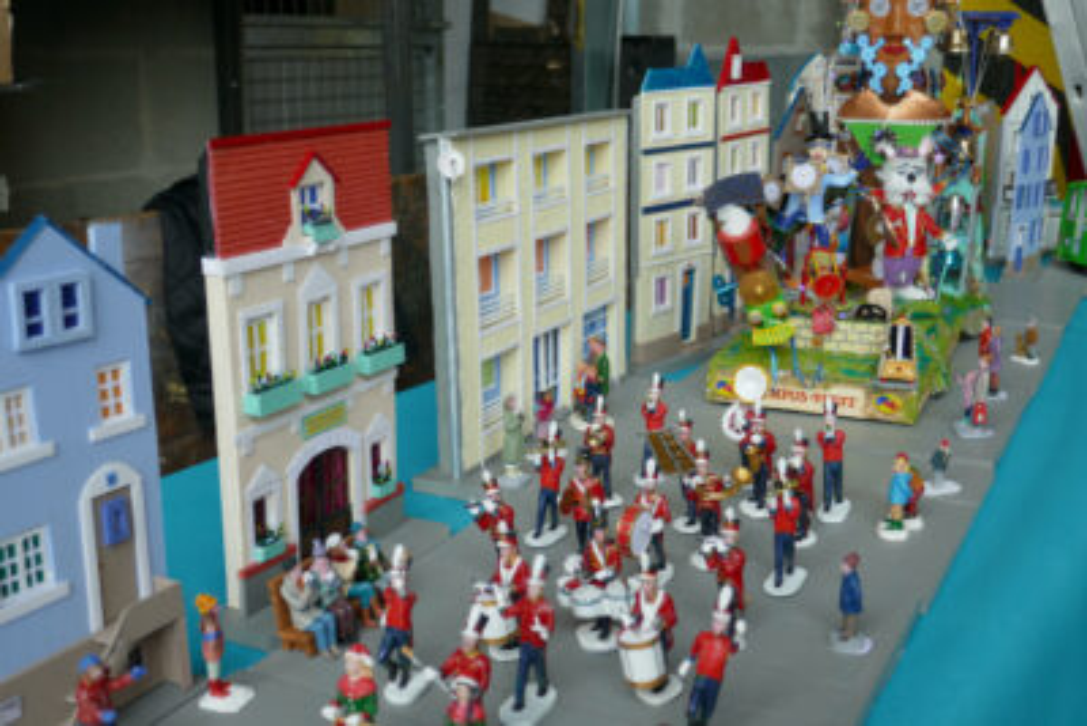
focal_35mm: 41
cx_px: 544
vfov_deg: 32.7
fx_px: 1238
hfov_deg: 47.4
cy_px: 363
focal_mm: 14.9
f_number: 3.8
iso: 125
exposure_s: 1/125
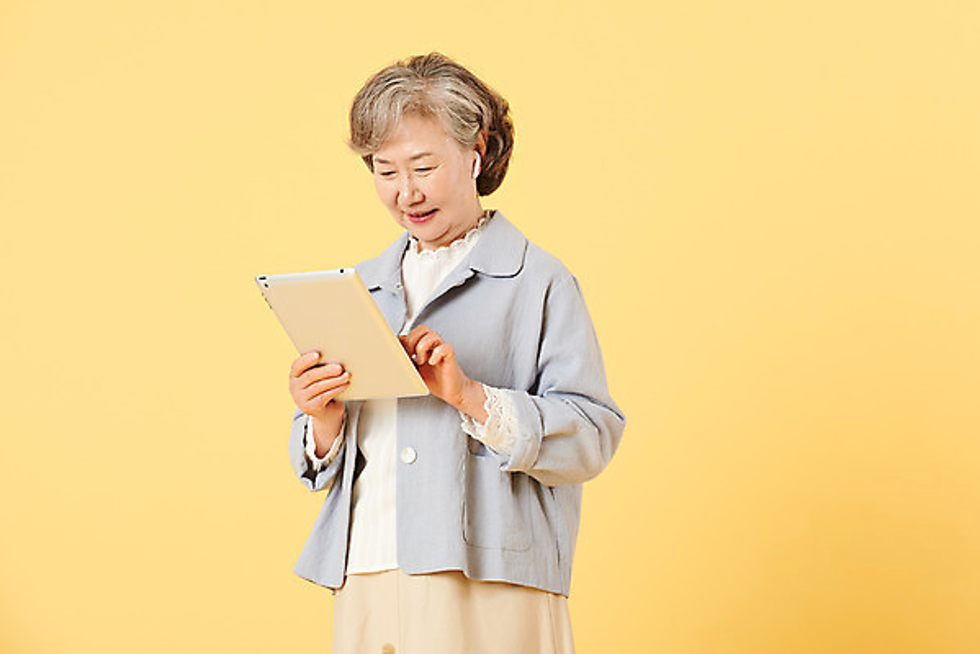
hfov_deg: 15.2
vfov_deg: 10.2
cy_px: 327
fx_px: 3677
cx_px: 490
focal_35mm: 135
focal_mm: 135
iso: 100
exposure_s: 1/125
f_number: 8
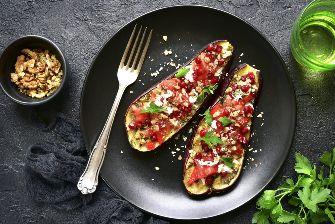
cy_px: 112
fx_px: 559
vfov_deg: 22.7
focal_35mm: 60
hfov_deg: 33.4
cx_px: 168
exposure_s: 1/4
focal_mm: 60
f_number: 18
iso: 400
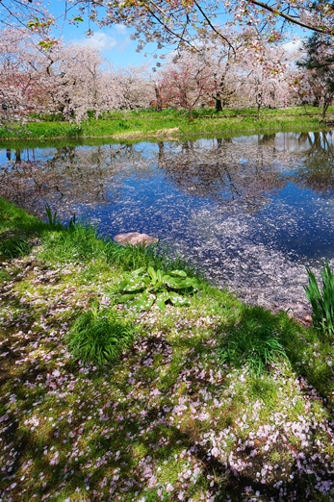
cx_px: 255
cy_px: 136
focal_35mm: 23
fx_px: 321
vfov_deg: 71.8
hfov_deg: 52.3
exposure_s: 1/200
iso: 100
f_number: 9
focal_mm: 10
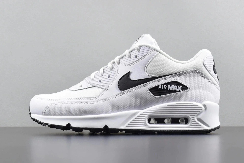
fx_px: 285
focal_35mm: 42
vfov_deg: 31.9
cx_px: 122
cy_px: 82
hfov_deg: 46.4
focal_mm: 28
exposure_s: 1/50
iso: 400
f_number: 5
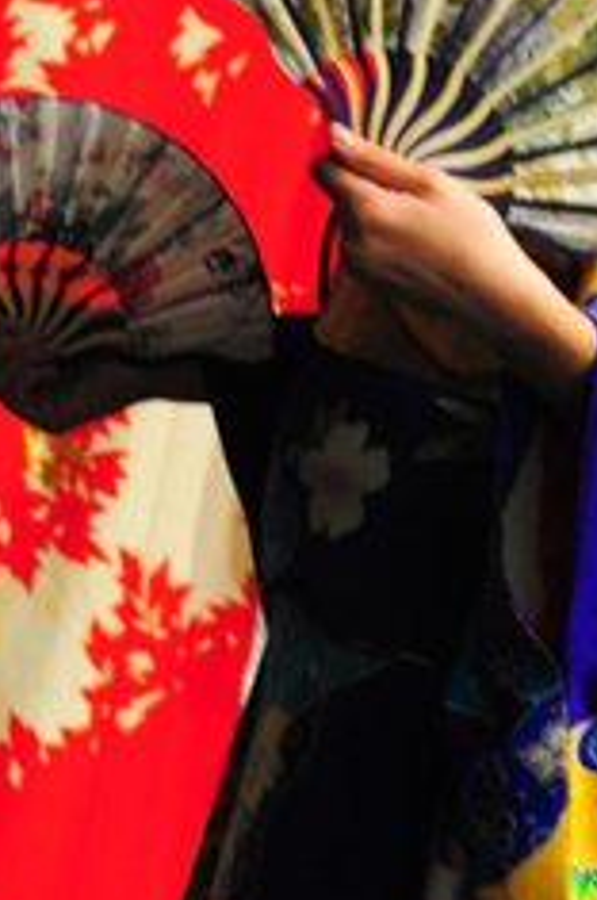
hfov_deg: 5.6
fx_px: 6112
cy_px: 640
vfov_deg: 8.4
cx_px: 509
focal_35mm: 245
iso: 800
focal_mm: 50
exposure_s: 1/40
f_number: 2.5
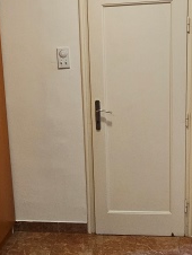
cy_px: 126
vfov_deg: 41.2
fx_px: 340
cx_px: 82
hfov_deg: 31.5
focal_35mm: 46
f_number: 2.2
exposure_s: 1/50
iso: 400
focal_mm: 2.2
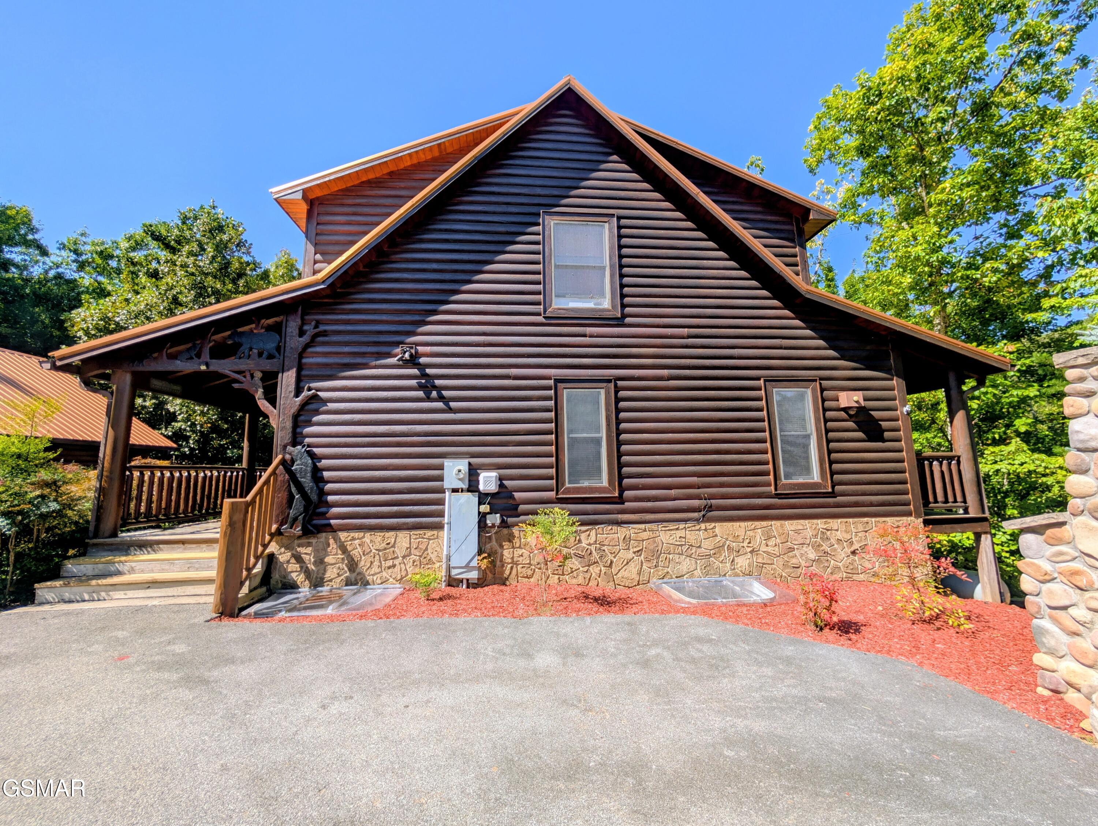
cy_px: 413
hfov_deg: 110.5
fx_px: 381
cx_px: 549
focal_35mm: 12
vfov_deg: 94.6
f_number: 1.7
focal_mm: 2.02
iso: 47
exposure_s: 1/1923
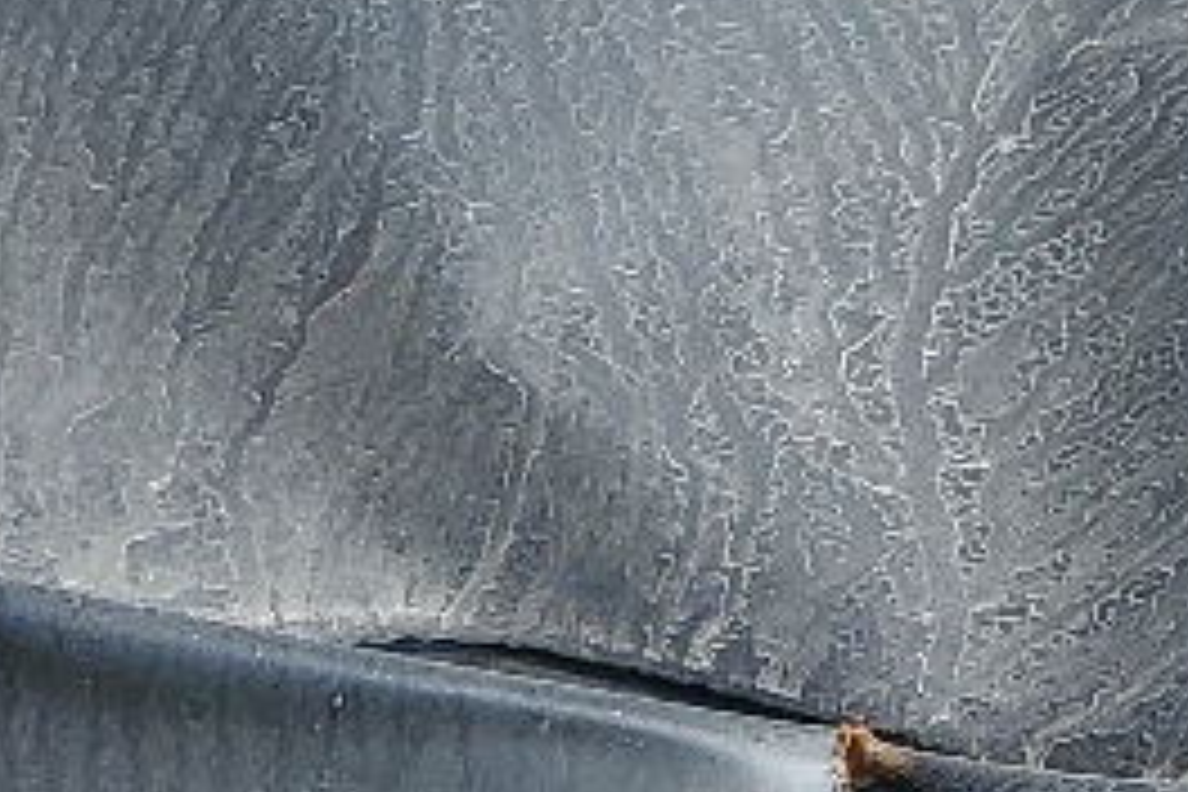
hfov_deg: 12.4
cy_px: 1516
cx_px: 104
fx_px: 5412
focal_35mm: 164
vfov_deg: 8.0
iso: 50
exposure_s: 1/1667
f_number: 1.5
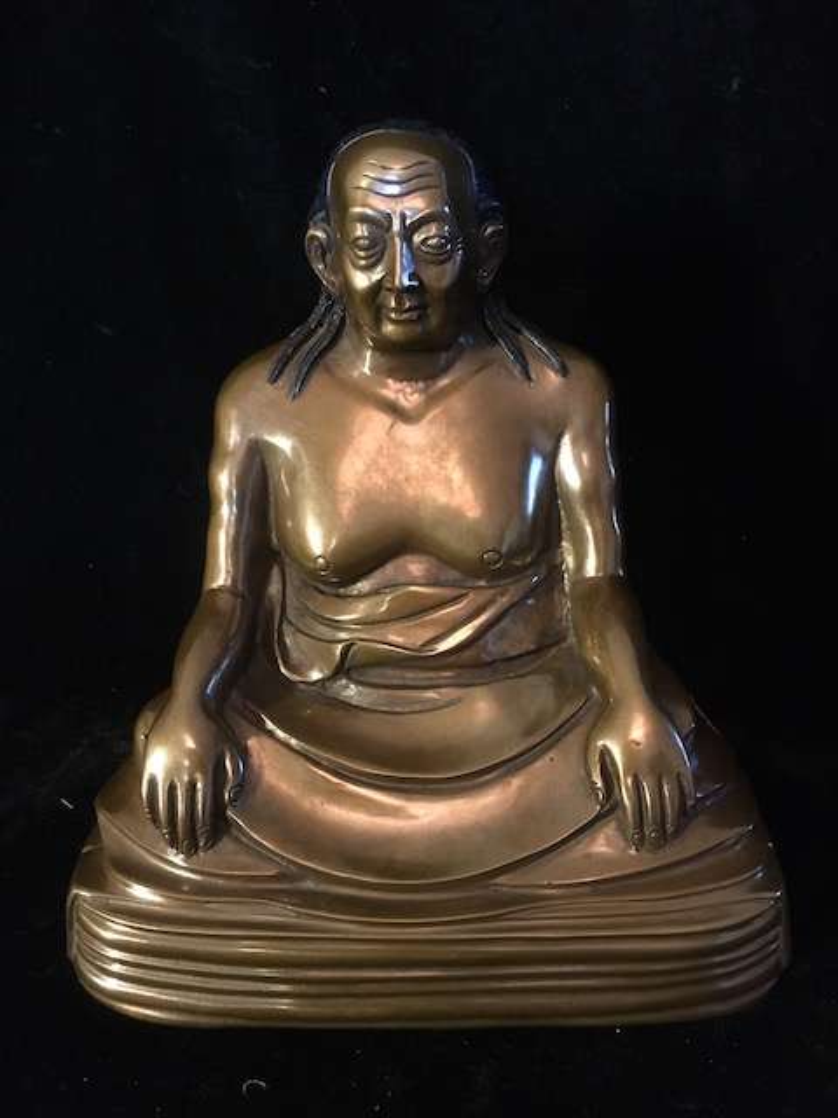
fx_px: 936
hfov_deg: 48.2
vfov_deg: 61.7
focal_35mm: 29
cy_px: 559
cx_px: 419
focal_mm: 4.15
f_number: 2.2
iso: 500
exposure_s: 1/17
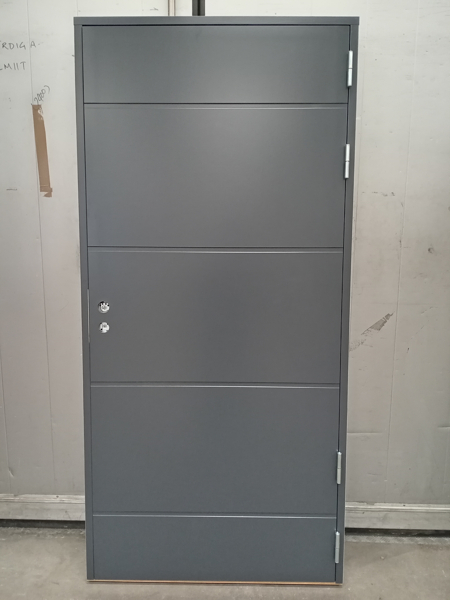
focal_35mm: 27
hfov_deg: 51.4
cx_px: 225
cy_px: 300
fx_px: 468
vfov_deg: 65.3
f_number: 1.8
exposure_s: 1/16.7
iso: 1804
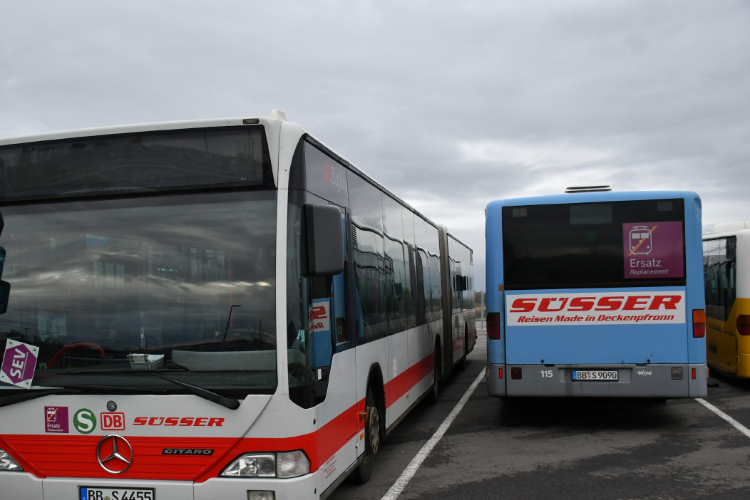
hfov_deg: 46.1
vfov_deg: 31.9
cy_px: 288
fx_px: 875
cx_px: 290
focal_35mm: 42
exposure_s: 1/1000
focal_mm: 23
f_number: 4
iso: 1000
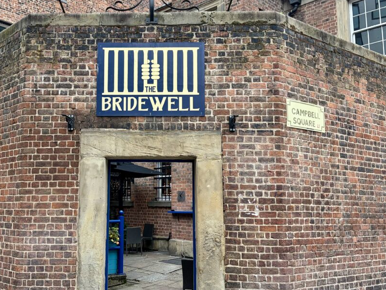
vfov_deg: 36.8
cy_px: 137
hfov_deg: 47.3
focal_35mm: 39
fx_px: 435
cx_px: 140
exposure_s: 1/226
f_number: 1.6
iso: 100
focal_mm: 5.96
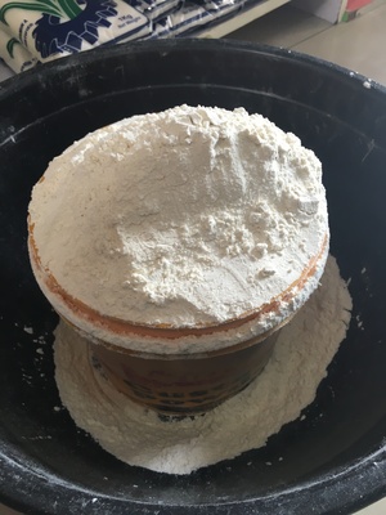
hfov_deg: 48.2
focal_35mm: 29
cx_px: 193
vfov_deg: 61.7
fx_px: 431
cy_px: 258
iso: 64
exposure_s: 1/33
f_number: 2.2
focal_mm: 4.15
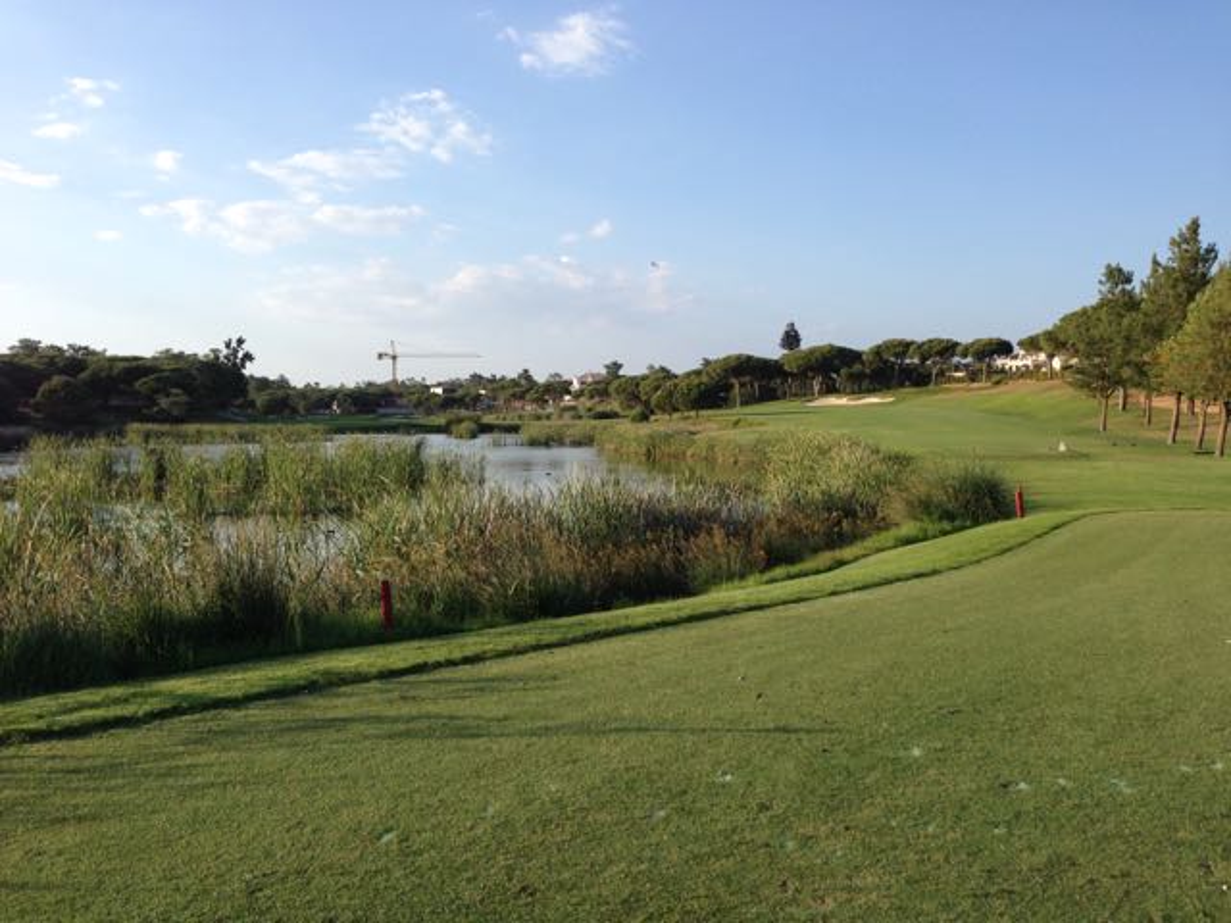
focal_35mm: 33
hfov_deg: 55.4
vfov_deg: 42.9
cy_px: 462
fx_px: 1174
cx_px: 616
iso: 50
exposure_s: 1/935
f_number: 2.4
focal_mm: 4.12
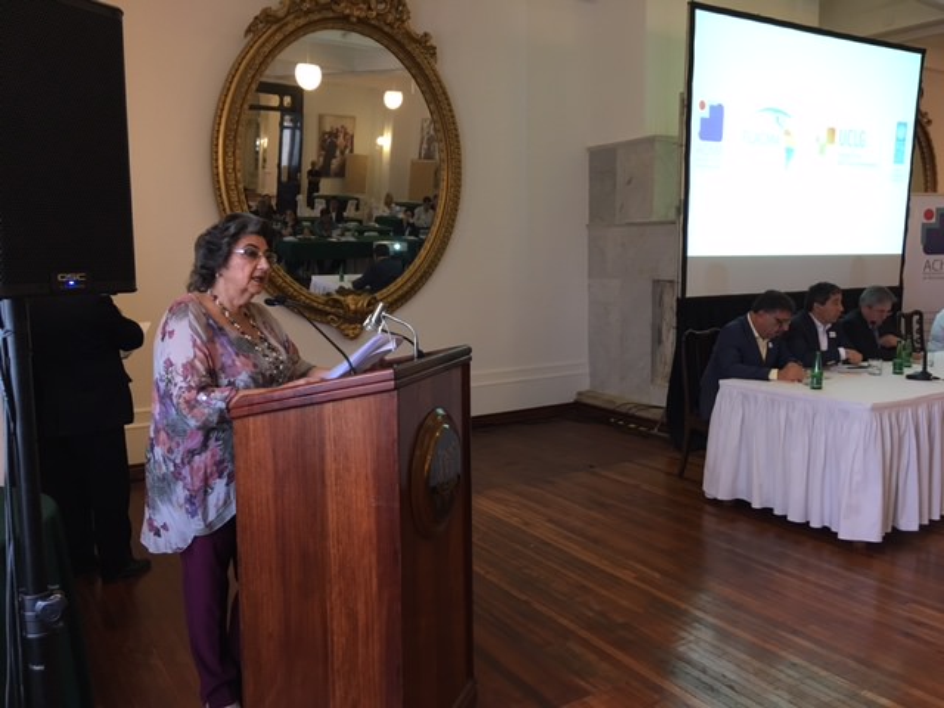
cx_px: 472
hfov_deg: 61.7
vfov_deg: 48.2
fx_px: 791
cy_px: 354
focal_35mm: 29
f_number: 2.2
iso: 125
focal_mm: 4.15
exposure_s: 1/33
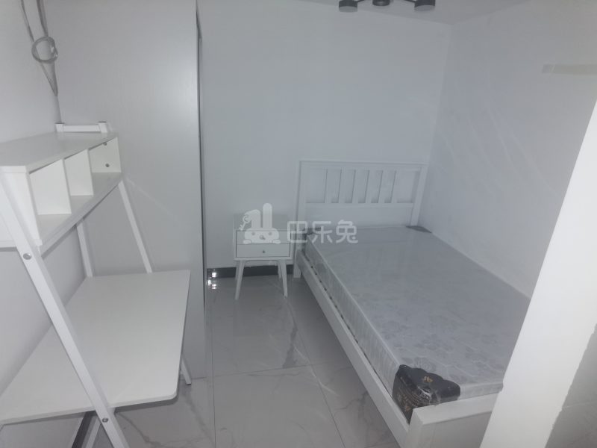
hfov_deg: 87.8
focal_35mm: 18
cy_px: 224
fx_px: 310
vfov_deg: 71.6
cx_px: 298
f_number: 1.8
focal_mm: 4.4
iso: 500
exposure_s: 1/33.3
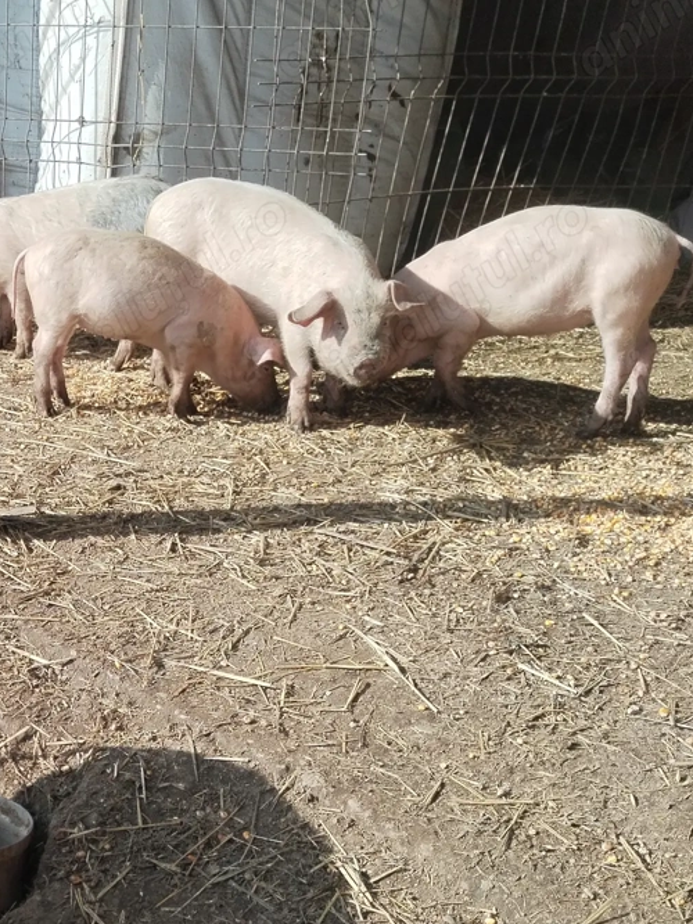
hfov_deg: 26.6
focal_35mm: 52
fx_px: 1388
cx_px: 14
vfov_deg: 35.6
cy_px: 747
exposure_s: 1/936
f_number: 1.8
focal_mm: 4.75
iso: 100
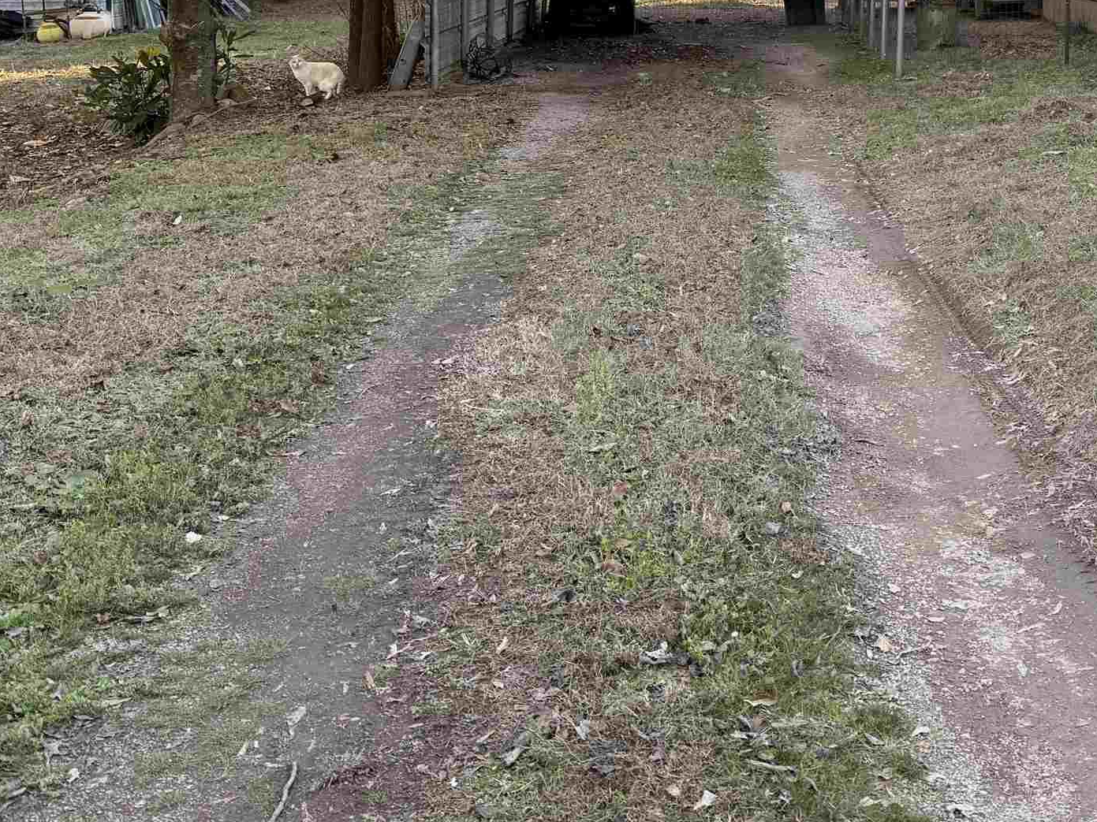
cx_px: 892
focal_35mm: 53
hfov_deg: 34.9
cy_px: 34
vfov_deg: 26.3
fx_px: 1679
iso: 100
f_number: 1.78
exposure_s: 1/293
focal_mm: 6.76
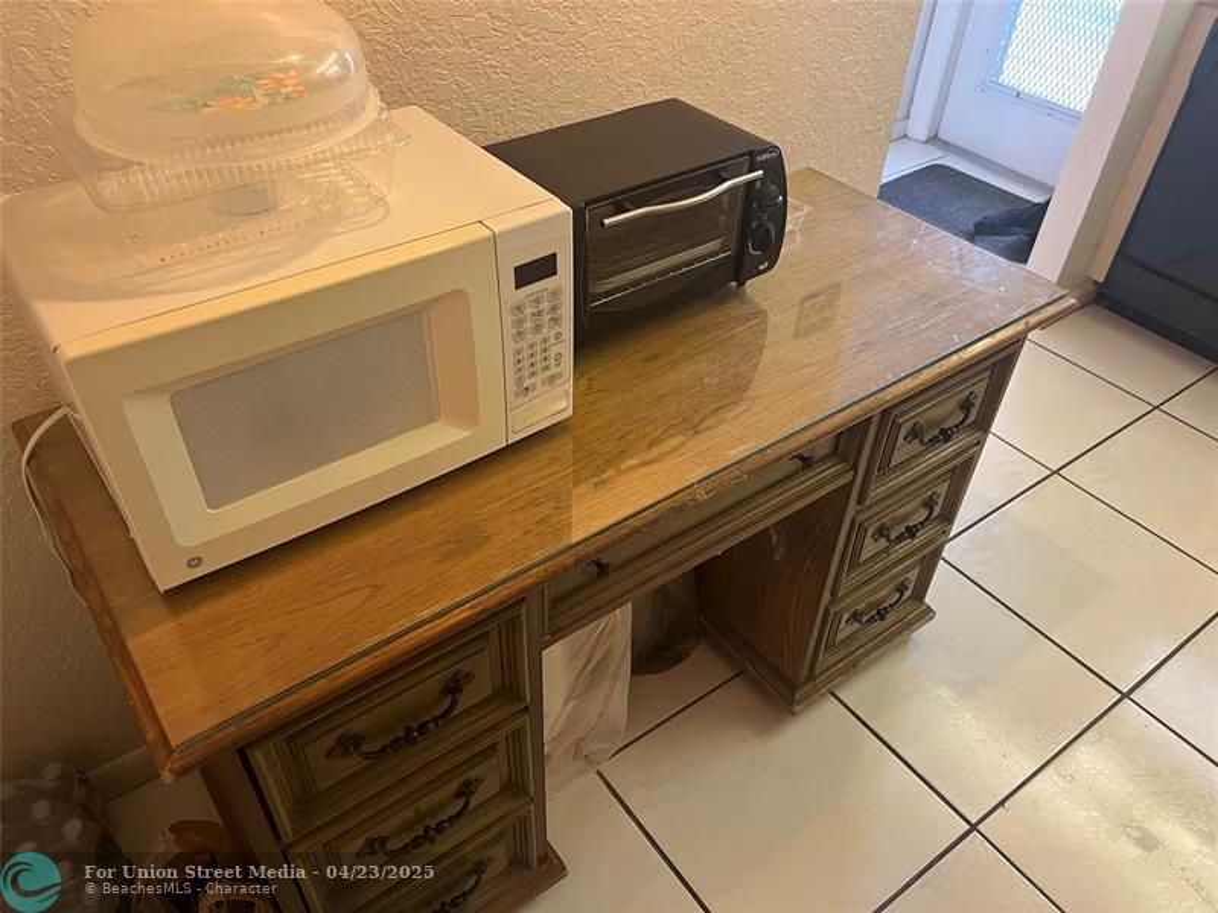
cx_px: 609
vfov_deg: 53.1
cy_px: 456
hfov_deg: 67.3
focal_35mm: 26
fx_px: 915
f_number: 1.5
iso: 200
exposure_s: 1/60
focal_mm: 5.7
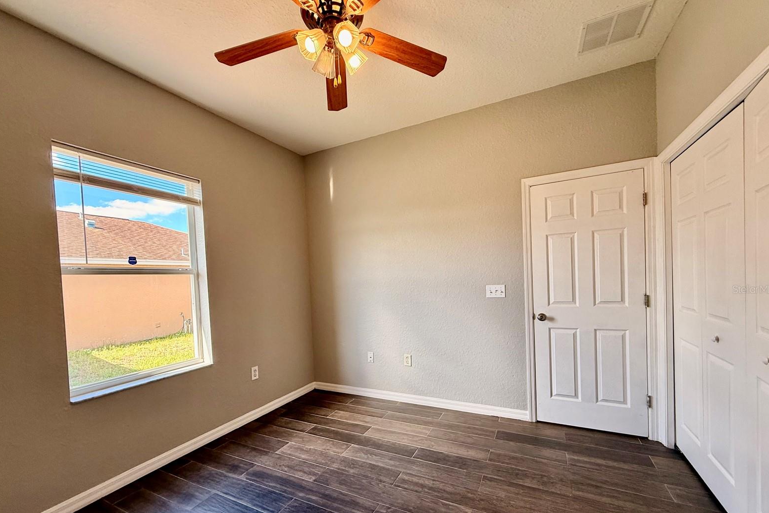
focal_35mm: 15
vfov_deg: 77.0
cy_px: 289
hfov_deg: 100.4
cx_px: 383
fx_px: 320
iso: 80
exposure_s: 1/120
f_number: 2.2
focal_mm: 2.22
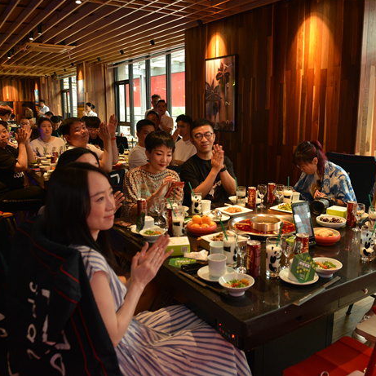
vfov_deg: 52.5
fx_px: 381
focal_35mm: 31
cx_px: 224
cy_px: 186
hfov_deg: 52.2
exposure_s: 1/60
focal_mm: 24
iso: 800
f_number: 5
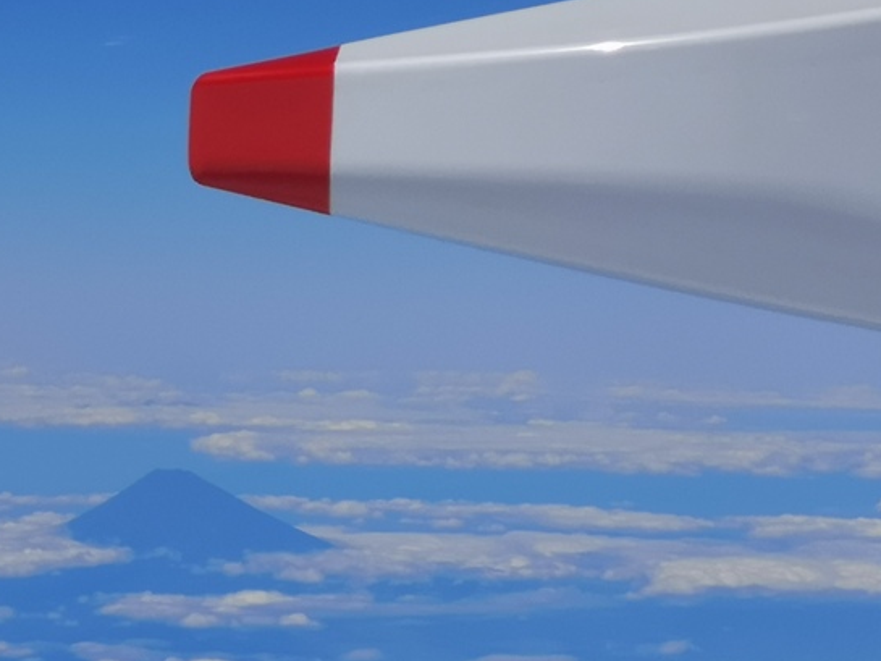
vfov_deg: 5.6
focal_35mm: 264
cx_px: 238
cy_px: 351
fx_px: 6720
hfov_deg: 7.5
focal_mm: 7.48
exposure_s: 1/3650
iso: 50
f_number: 2.4
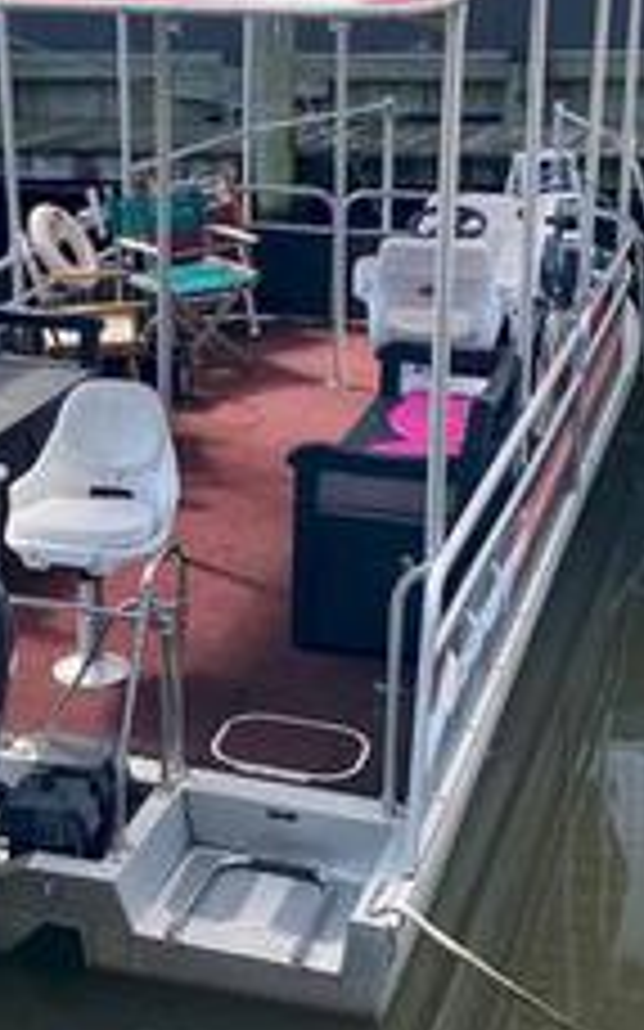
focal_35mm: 49
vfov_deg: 41.1
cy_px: 526
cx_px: 182
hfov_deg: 26.1
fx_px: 1377
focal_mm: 3.99
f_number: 1.8
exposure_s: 1/344
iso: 20
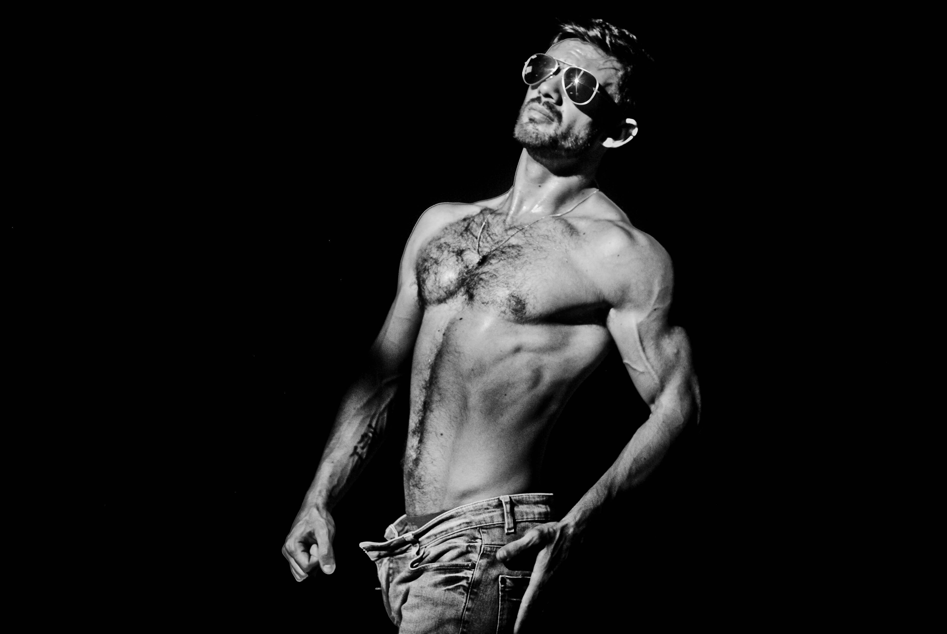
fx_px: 1975
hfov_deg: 27.0
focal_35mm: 75
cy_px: 317
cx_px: 474
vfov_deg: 18.2
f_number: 2.5
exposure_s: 1/4000
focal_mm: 50
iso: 160
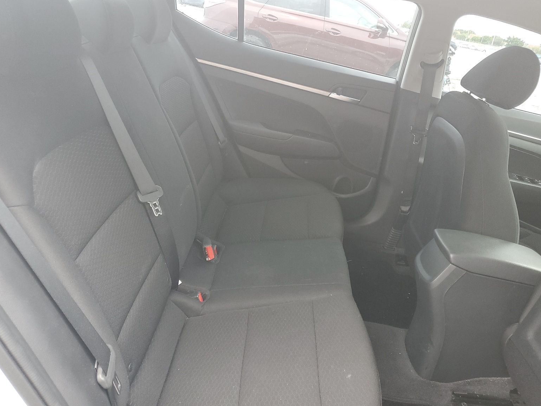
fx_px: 422
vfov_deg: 51.4
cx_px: 276
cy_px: 198
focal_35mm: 27
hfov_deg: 65.3
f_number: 1.5
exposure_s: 1/120
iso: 70
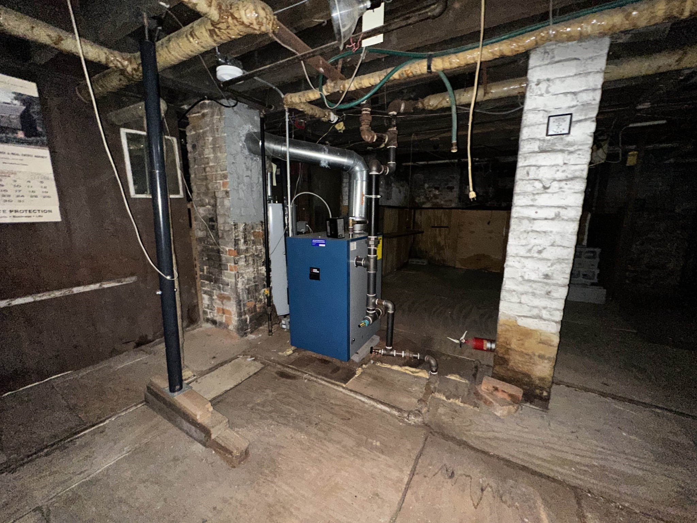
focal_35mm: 14
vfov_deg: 85.7
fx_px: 282
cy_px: 262
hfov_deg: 102.1
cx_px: 348
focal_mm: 2.22
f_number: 2.2
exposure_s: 1/16
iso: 1250
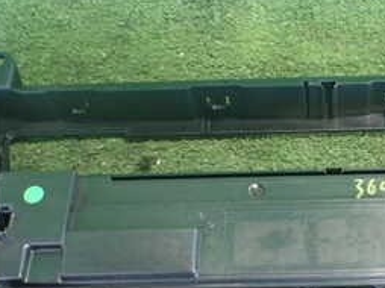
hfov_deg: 26.8
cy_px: 189
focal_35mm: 71
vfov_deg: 20.6
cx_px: 315
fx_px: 789
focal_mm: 5.4
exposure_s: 1/40
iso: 800
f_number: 2.3
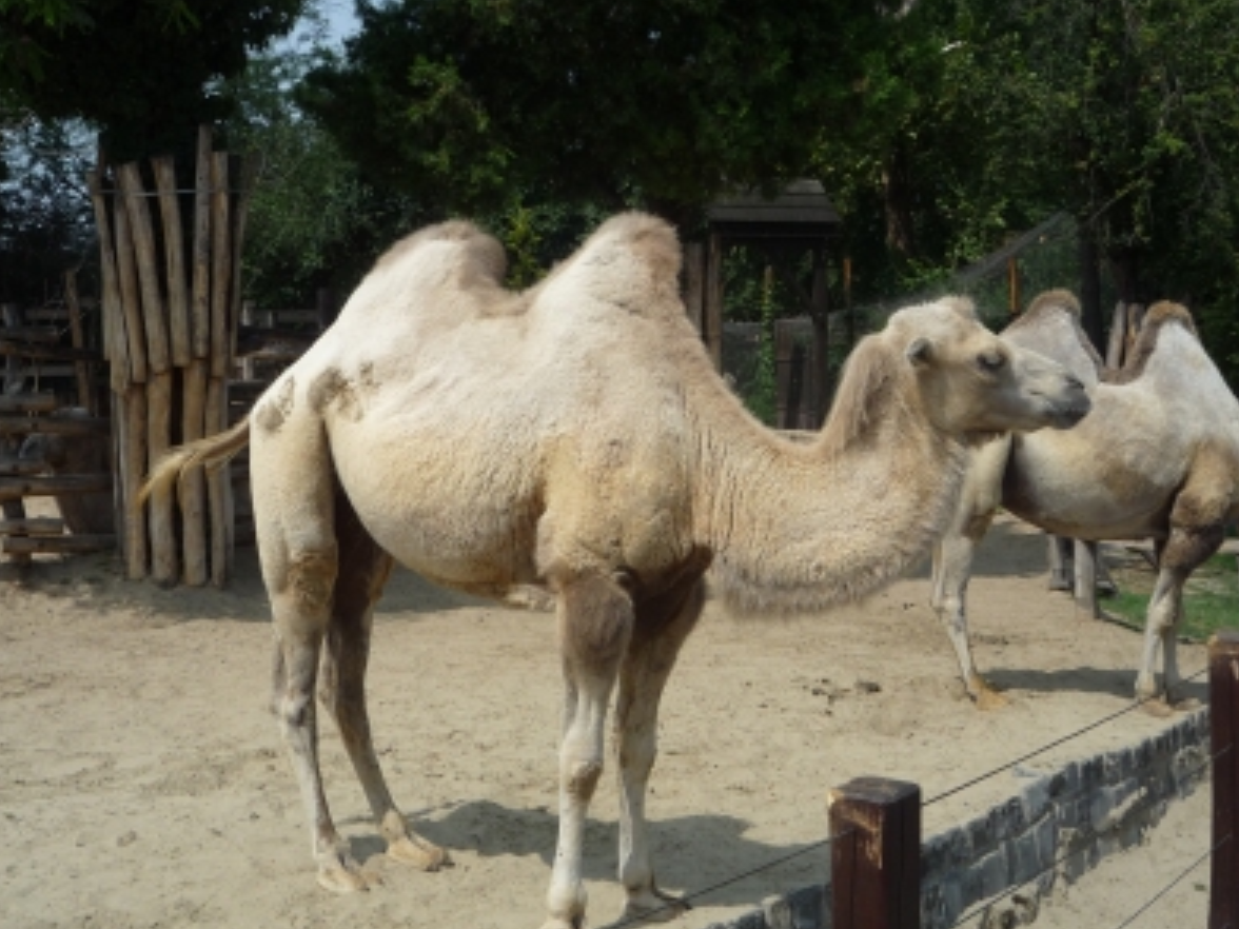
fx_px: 1718
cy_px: 461
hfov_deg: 39.7
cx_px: 623
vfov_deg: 30.3
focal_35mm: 48
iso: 100
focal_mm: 7
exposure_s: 1/500
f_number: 6.3
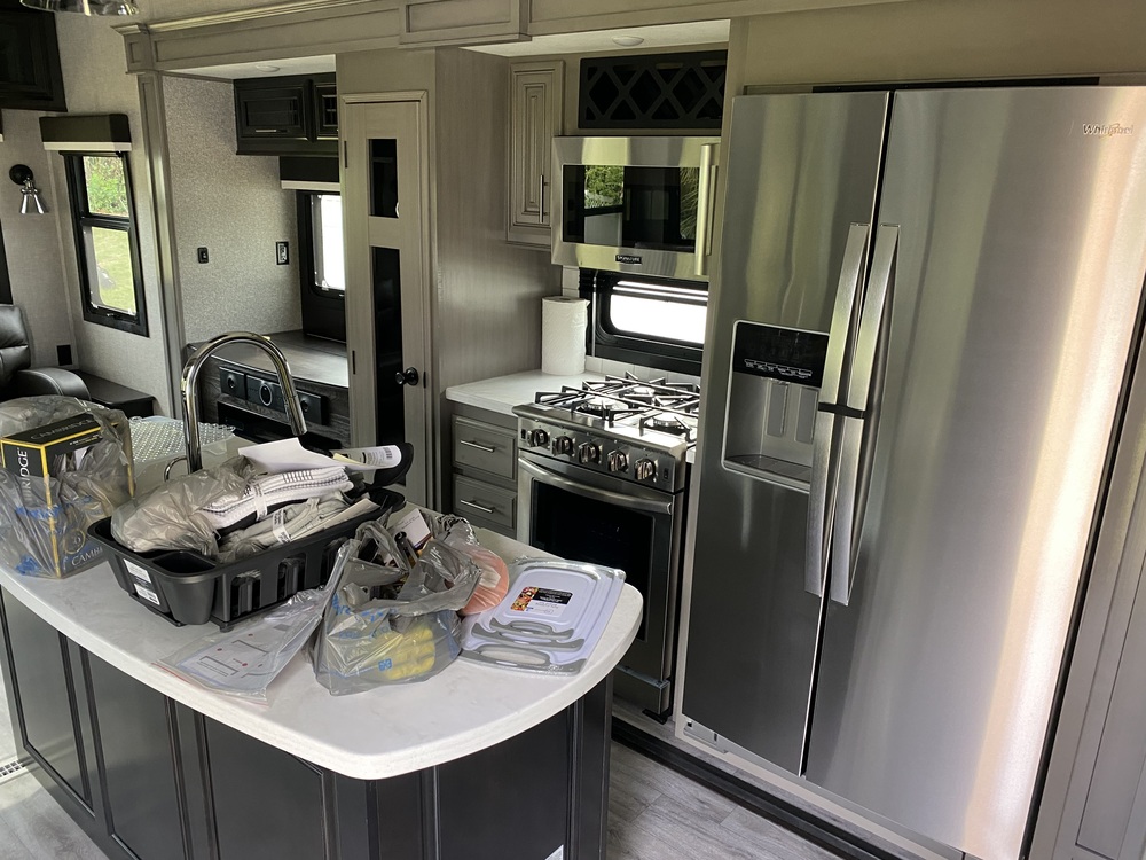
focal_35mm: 26
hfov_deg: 67.3
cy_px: 430
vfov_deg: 53.1
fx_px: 861
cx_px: 573
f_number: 1.8
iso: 250
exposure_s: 1/60
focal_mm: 4.25
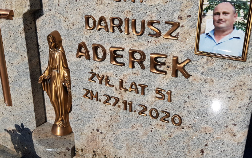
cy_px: 65
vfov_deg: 44.4
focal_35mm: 28
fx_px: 192
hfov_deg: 66.5
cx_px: 125
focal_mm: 4.2
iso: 40
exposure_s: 1/5776
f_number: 1.7
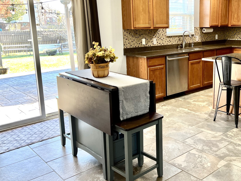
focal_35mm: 38
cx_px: 168
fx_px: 265
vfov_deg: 37.6
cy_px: 76
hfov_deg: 47.8
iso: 100
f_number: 1.5
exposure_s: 1/120
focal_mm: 5.7
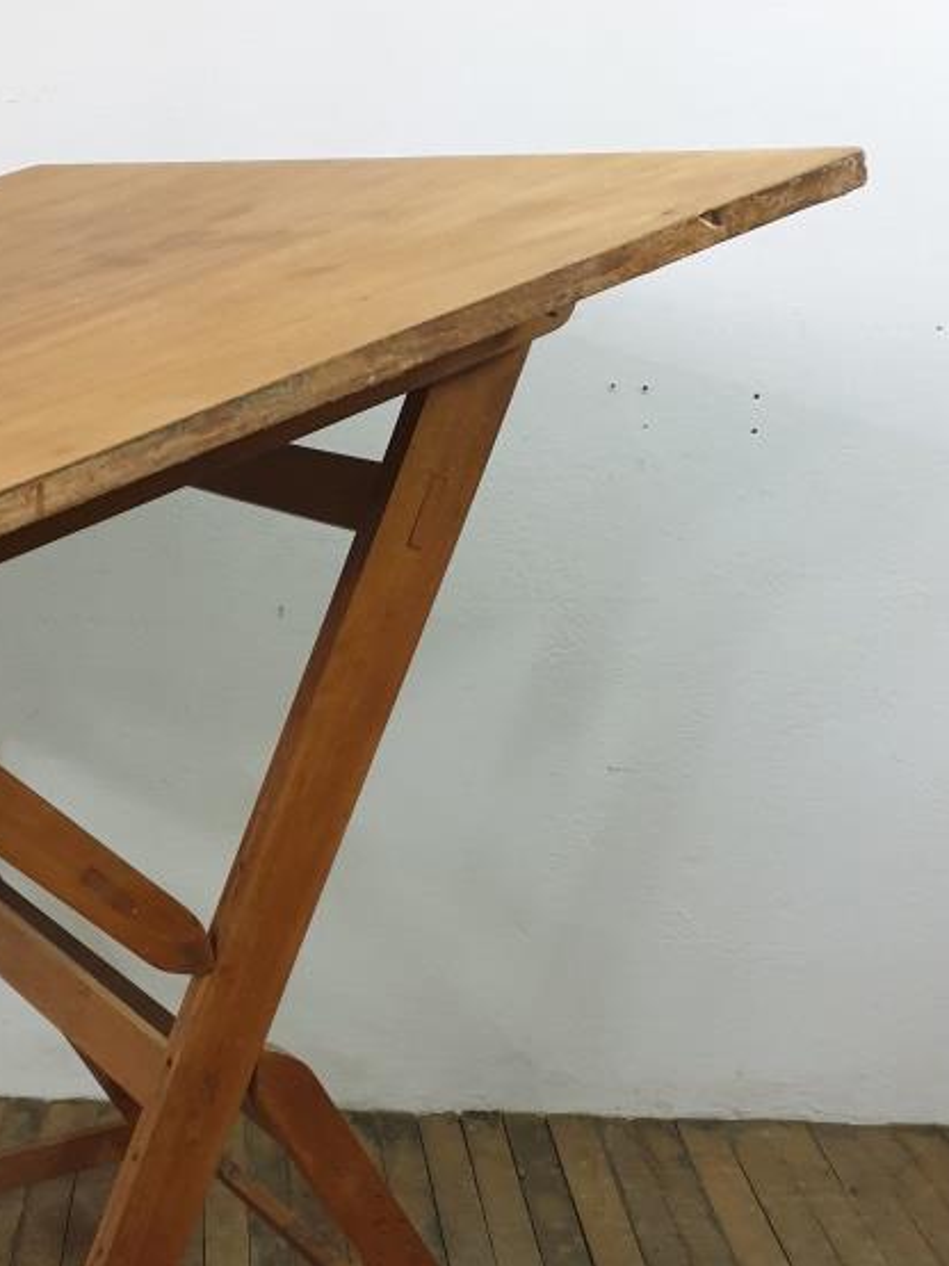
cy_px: 906
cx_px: 94
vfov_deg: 38.9
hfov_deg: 29.0
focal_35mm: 48
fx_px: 1755
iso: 250
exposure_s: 1/25
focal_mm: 4.3
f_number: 1.5
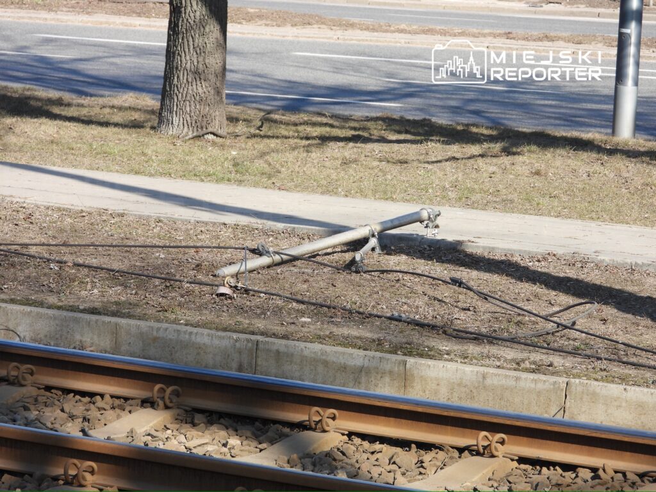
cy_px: 246
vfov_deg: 8.7
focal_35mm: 170
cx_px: 328
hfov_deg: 11.6
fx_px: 3222
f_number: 4
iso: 100
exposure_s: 1/400
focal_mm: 30.5
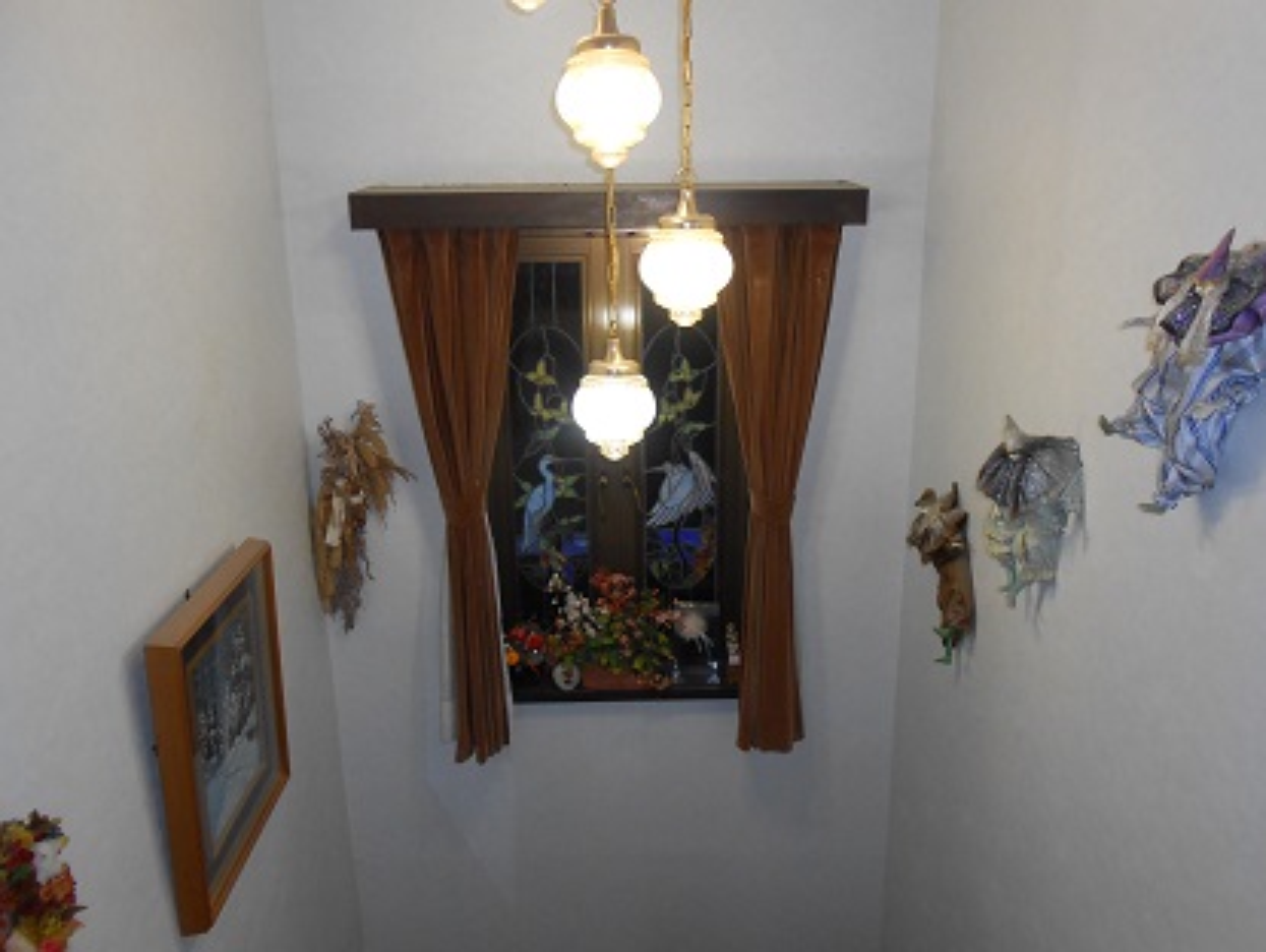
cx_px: 633
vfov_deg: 53.1
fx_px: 952
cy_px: 476
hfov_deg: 67.3
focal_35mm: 26
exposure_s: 1/25
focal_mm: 4.6
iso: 200
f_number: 3.5
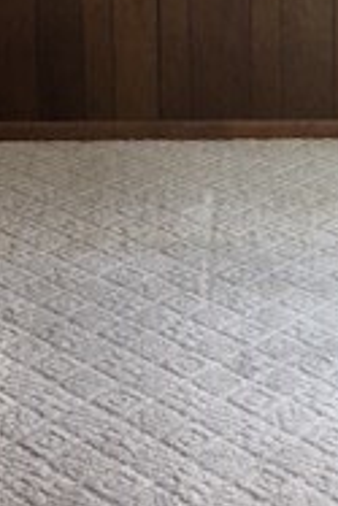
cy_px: -87
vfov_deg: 18.8
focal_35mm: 103
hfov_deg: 13.3
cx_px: 162
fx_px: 1448
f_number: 2.2
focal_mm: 4.15
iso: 50
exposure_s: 1/33
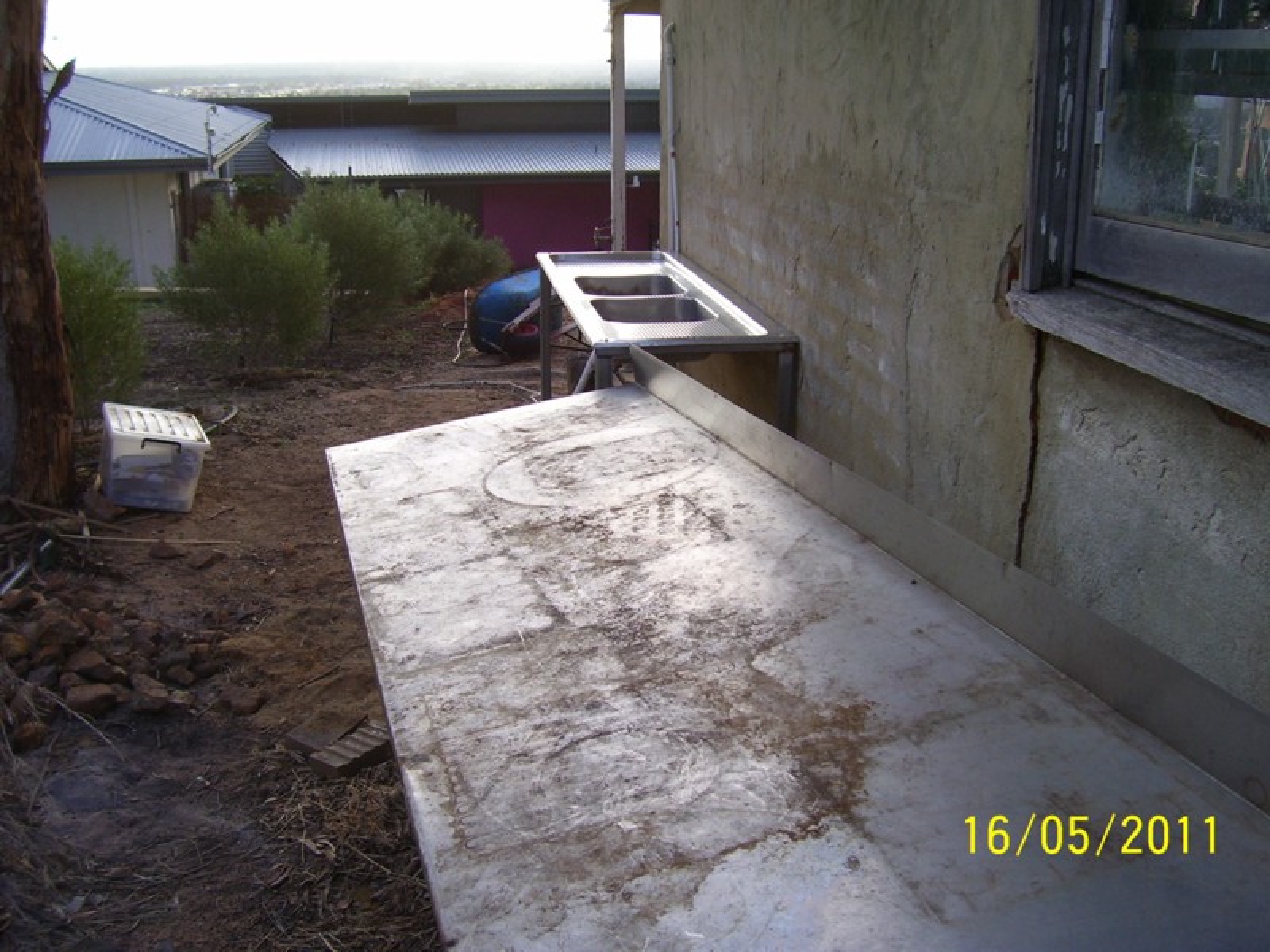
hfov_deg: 54.0
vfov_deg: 41.8
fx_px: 1247
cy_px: 476
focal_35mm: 34
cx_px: 635
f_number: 2.7
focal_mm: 5.6
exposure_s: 1/180
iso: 80
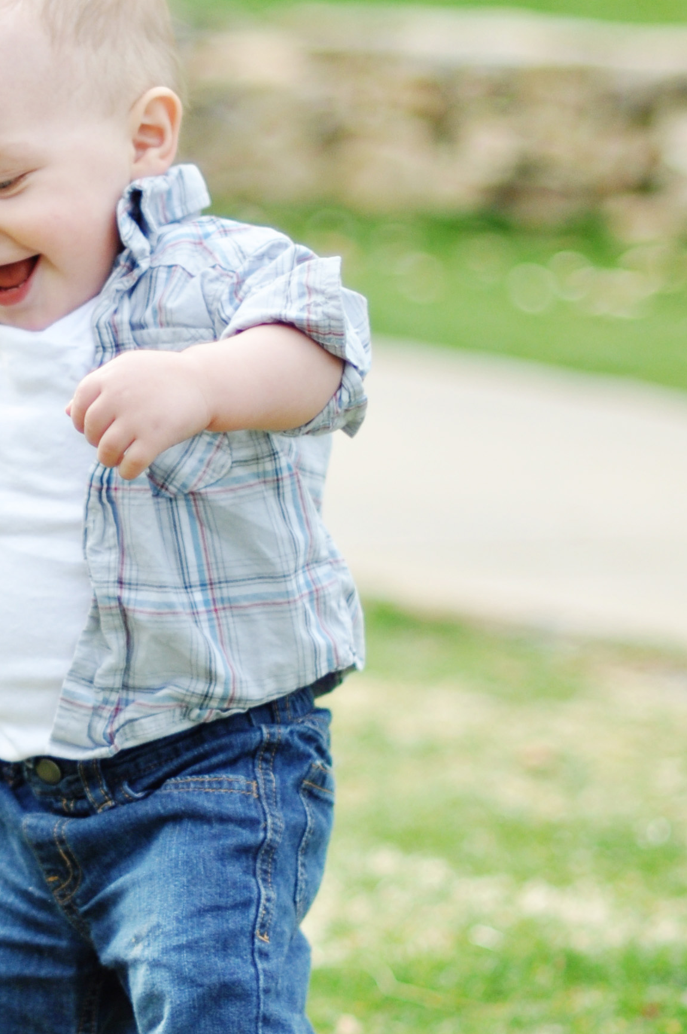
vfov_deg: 11.1
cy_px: 523
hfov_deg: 7.3
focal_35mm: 186
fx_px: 5339
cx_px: 66
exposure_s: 1/3200
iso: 200
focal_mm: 50
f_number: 1.4
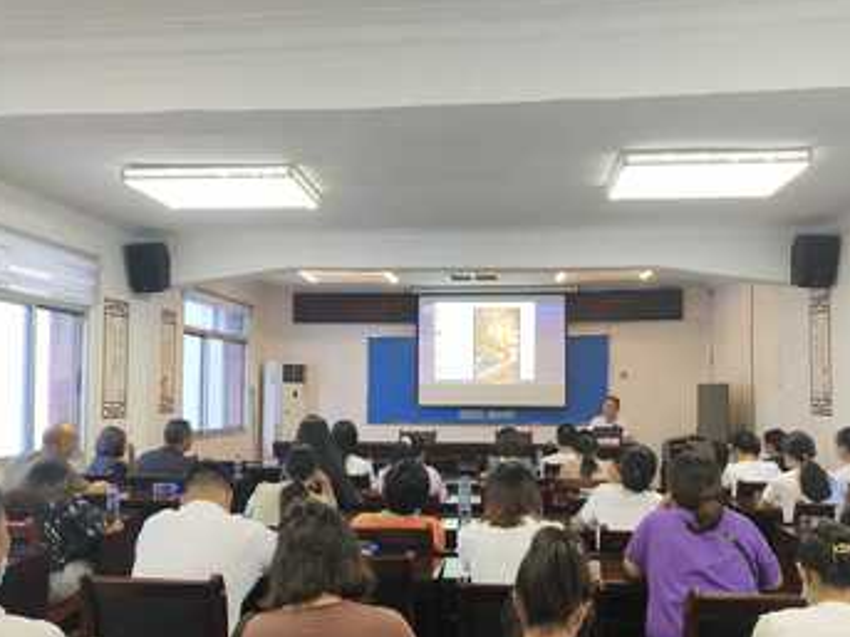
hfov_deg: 52.6
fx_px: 859
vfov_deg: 40.6
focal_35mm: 35
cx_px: 441
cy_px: 359
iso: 142
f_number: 1.8
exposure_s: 1/50
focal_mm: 3.95
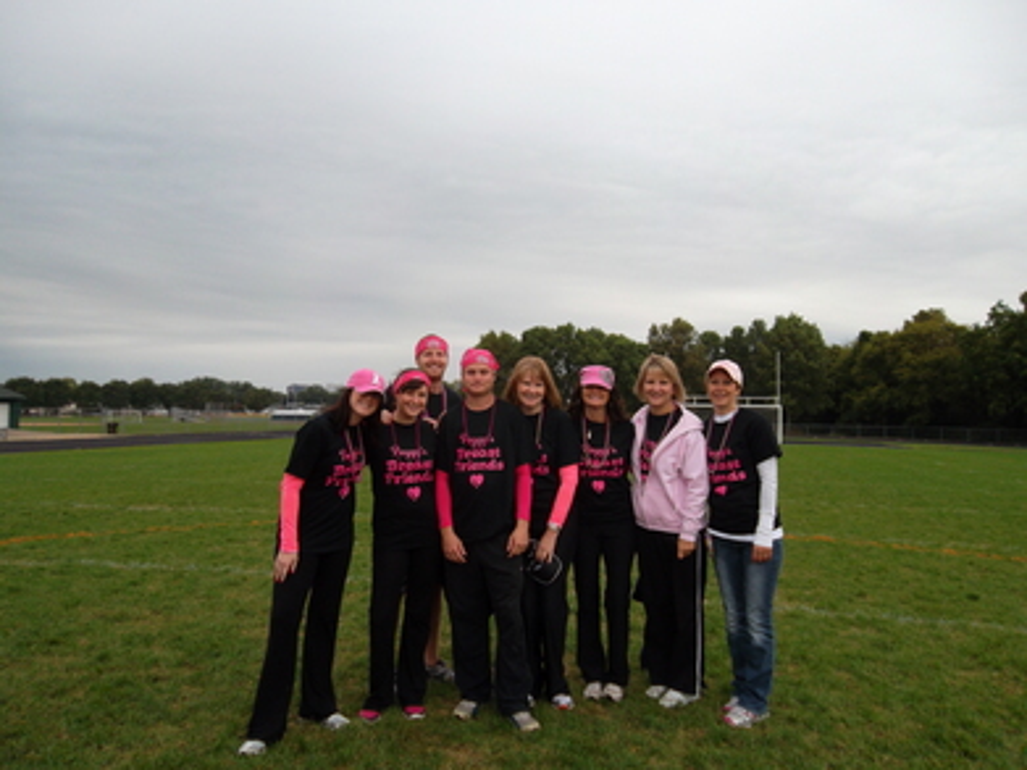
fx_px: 801
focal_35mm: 27
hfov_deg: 65.3
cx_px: 514
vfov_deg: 51.3
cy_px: 385
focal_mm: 4.9
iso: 80
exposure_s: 1/60
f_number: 3.5
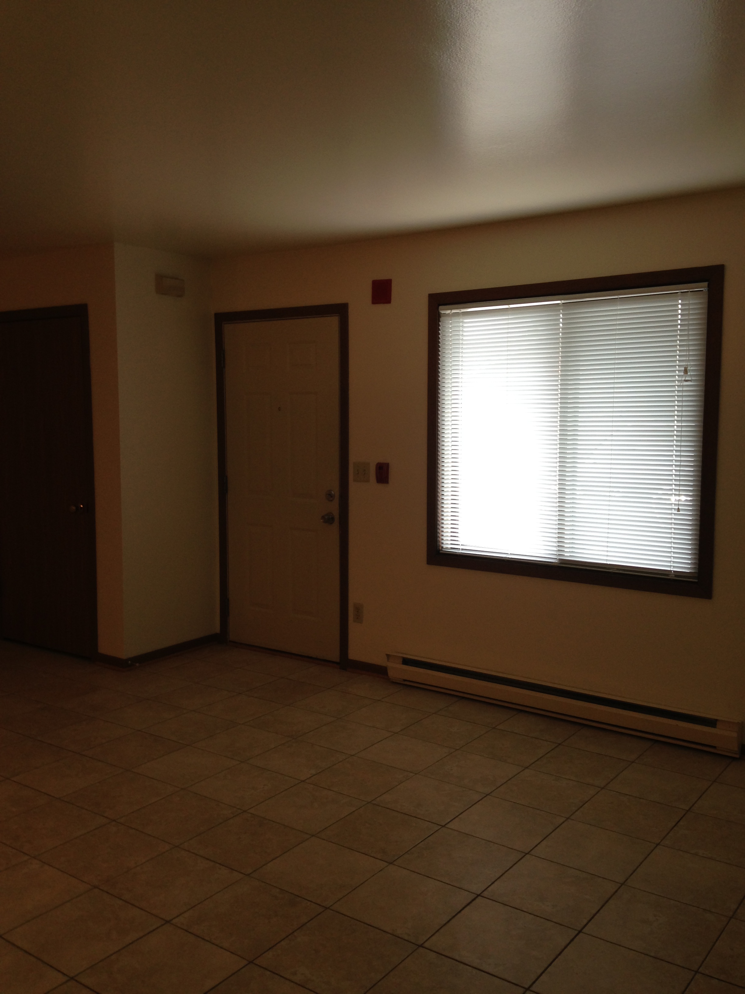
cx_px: 372
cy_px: 497
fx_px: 947
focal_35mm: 33
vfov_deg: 55.4
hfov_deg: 42.9
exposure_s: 1/40
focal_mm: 4.12
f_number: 2.4
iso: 50
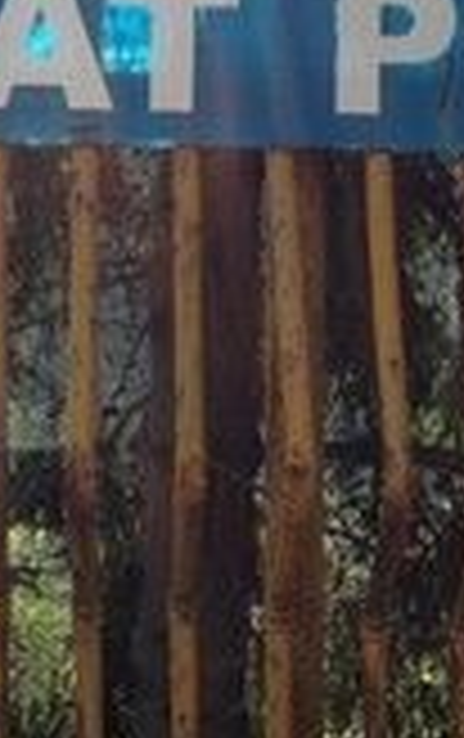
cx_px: 268
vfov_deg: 12.7
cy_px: 468
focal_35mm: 164
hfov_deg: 8.0
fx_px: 3307
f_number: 2.4
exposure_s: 1/935
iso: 50
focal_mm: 4.28
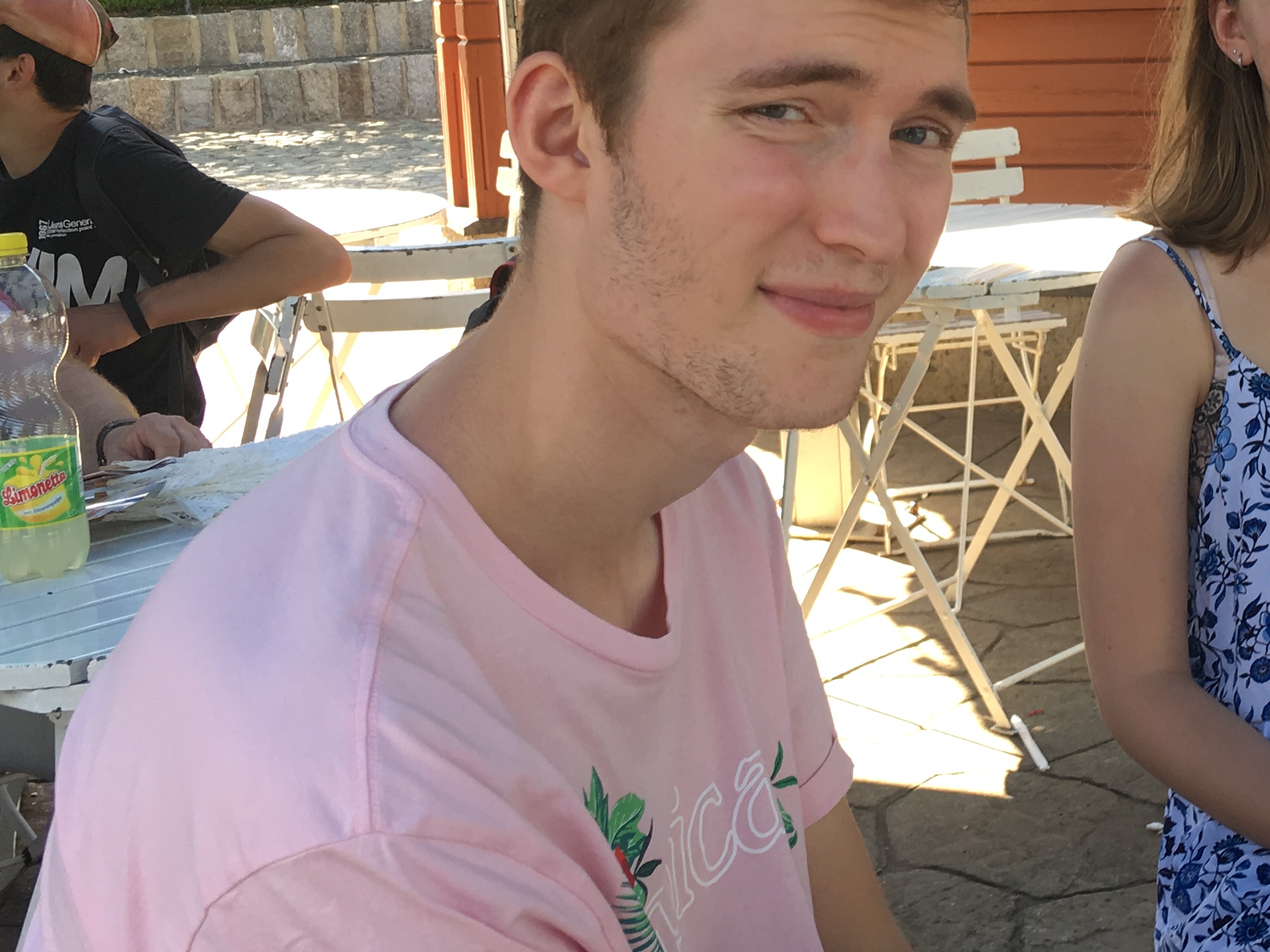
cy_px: 279
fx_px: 2238
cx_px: 1064
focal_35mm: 61
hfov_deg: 30.7
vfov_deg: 23.9
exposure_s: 1/100
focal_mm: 4.15
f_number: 2.2
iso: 25
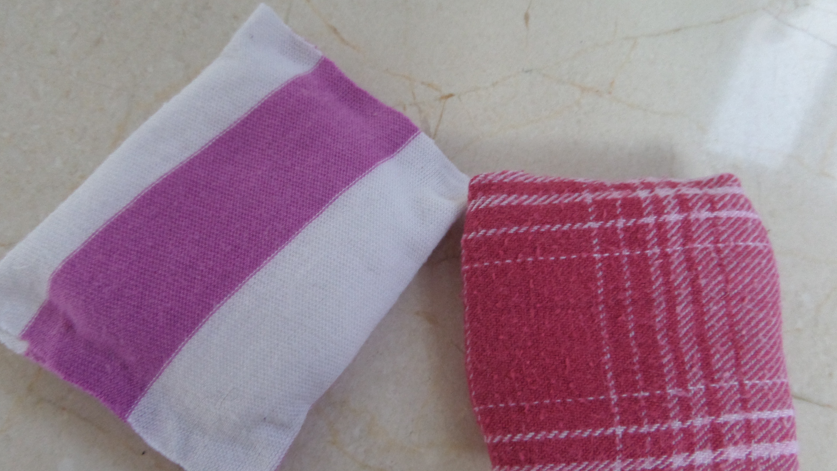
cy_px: 283
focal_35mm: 27
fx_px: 599
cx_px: 412
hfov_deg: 69.9
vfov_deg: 42.7
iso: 200
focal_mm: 4
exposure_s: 1/30
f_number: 3.2
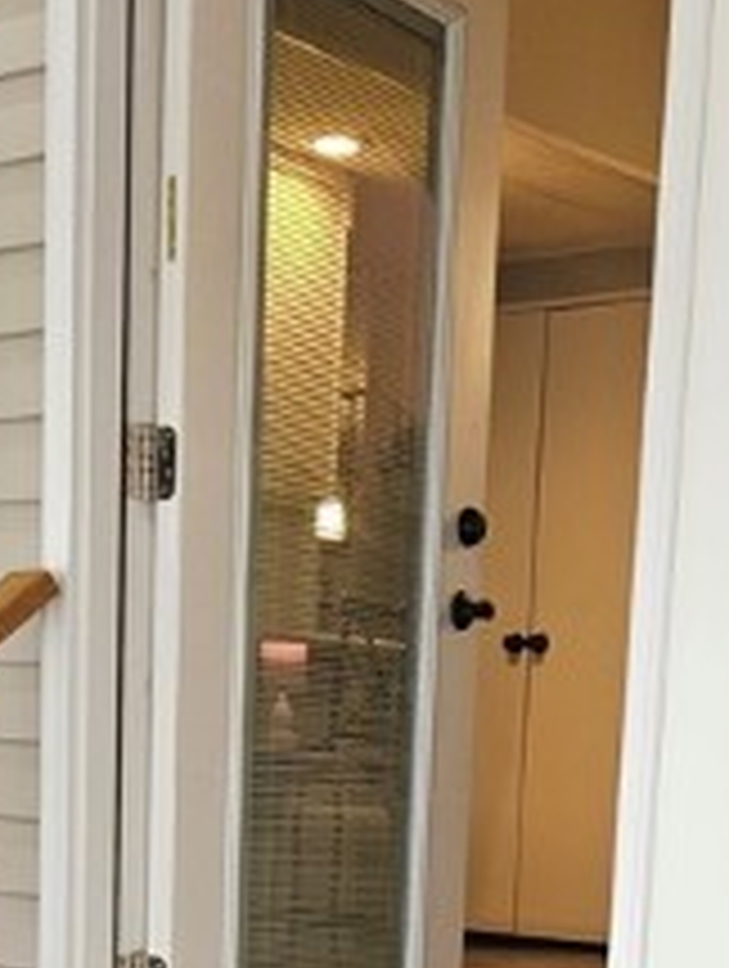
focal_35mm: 82
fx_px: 2296
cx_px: 364
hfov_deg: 18.0
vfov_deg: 21.9
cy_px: 1184
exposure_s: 1/120
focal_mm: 5.4
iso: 200
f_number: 1.8
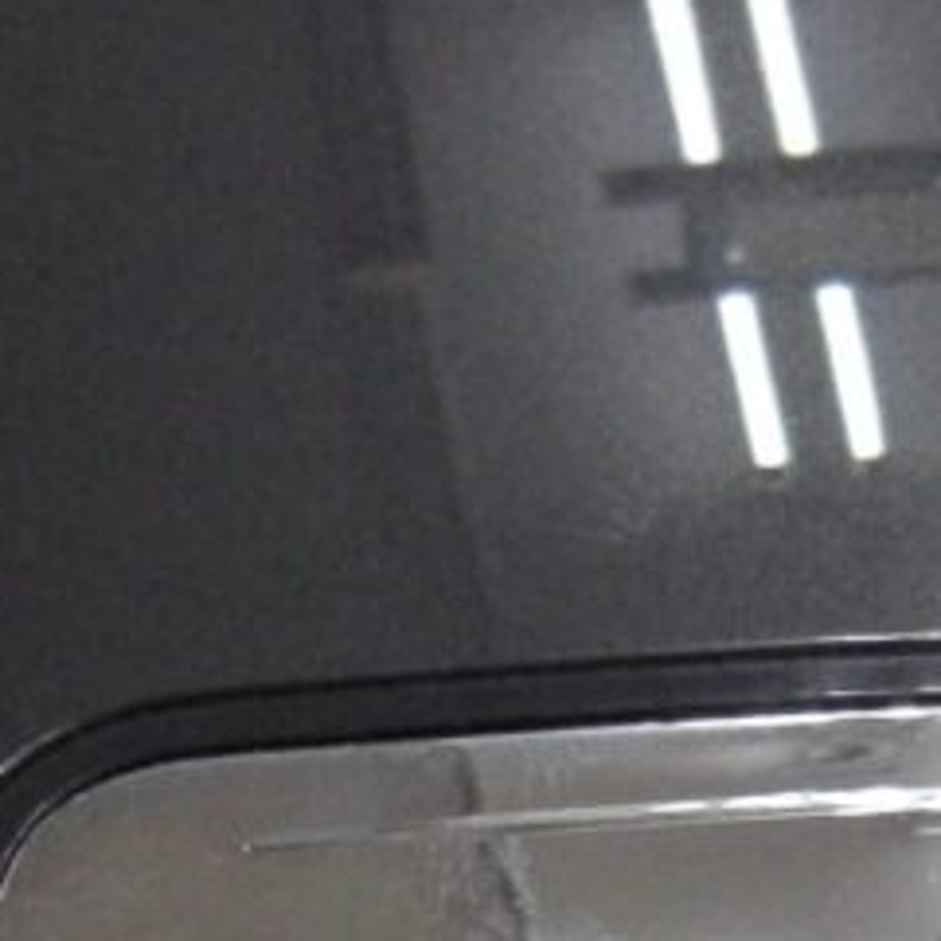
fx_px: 5720
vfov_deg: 9.2
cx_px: 738
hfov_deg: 9.4
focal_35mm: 186
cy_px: 1330
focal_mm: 7.9
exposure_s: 1/80
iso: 400
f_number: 2.8
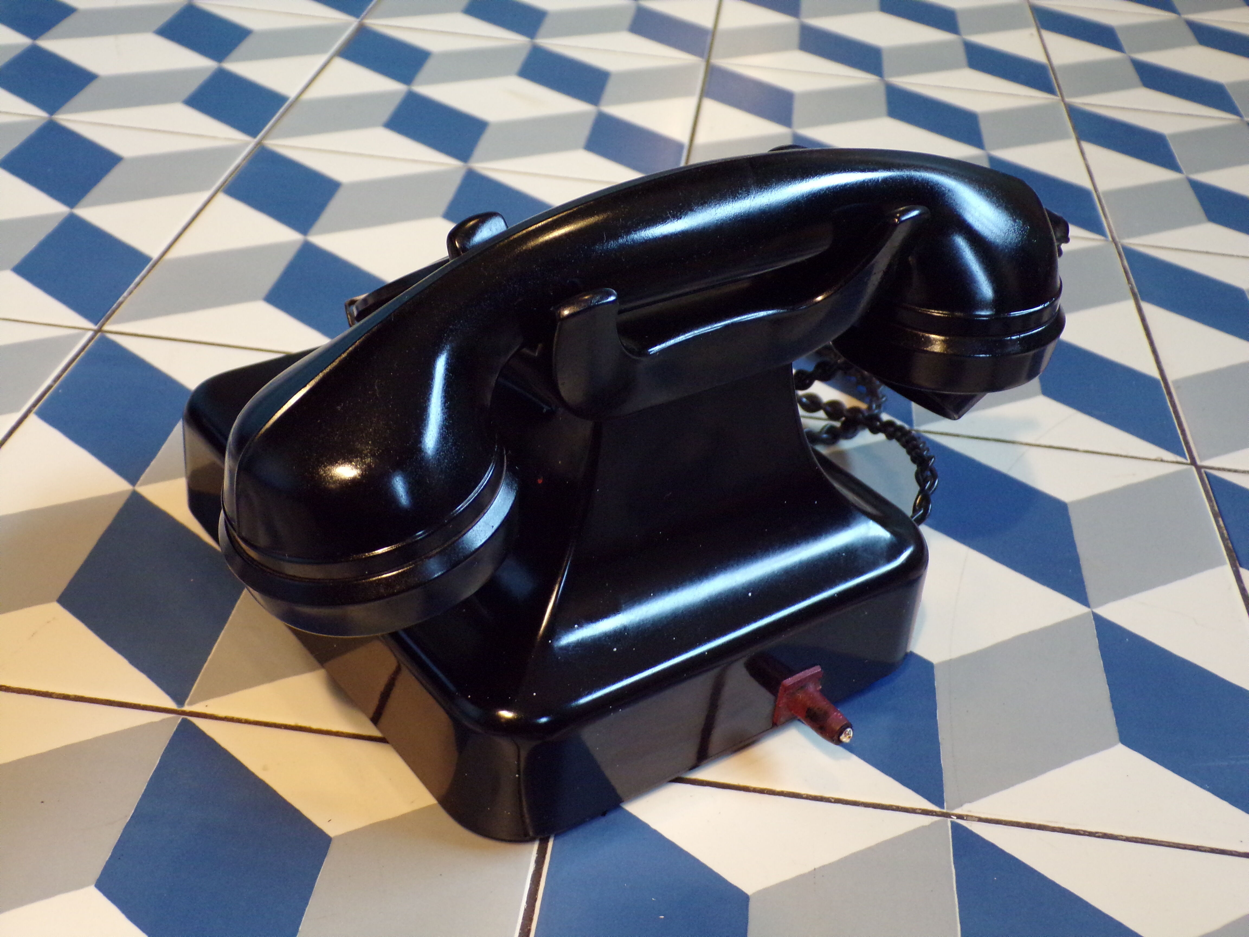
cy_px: 468
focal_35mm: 42
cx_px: 624
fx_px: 1515
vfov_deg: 34.3
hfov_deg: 44.8
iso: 372
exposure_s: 1/17
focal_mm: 7.6
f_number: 3.4
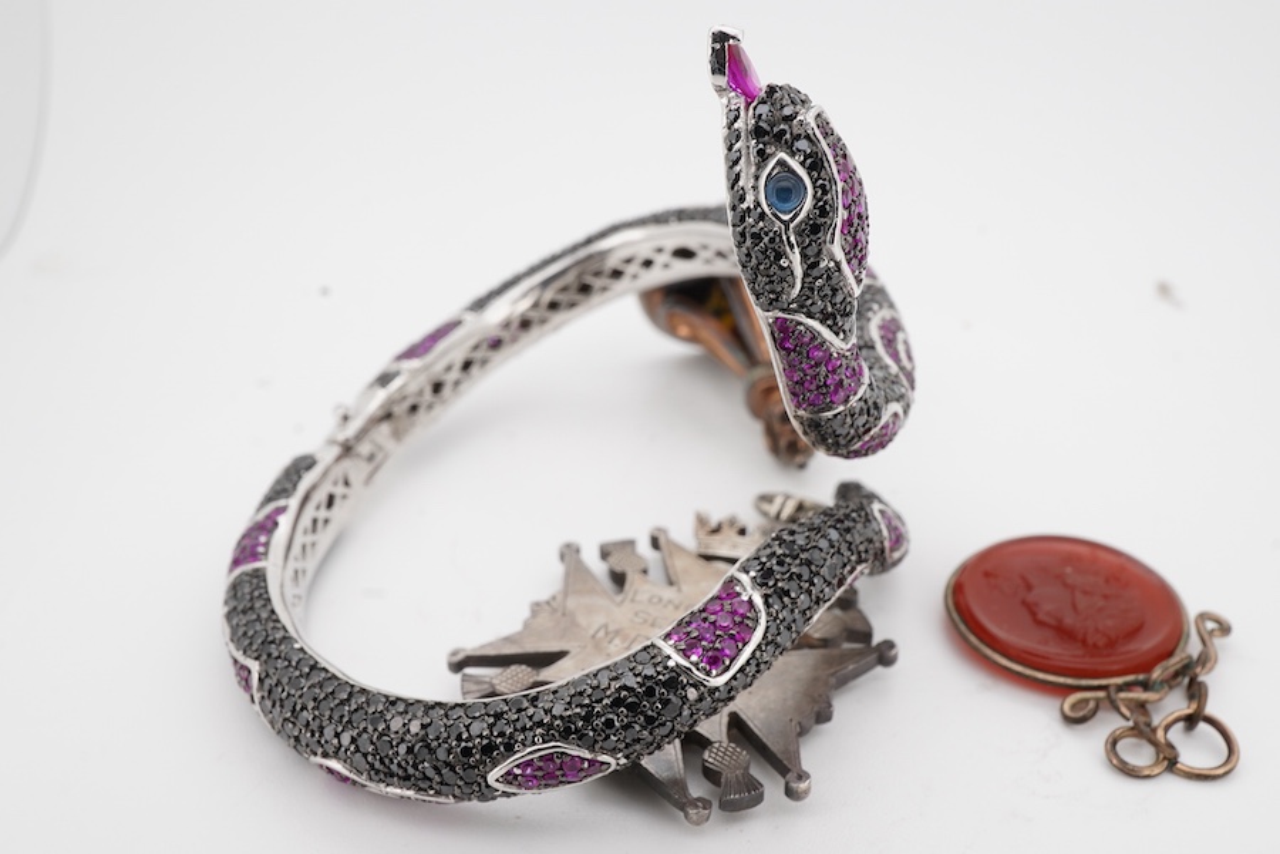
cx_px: 640
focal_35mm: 45
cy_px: 427
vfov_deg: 29.9
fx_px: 1600
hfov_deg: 43.6
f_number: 22
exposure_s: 1/125
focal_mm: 30
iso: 250
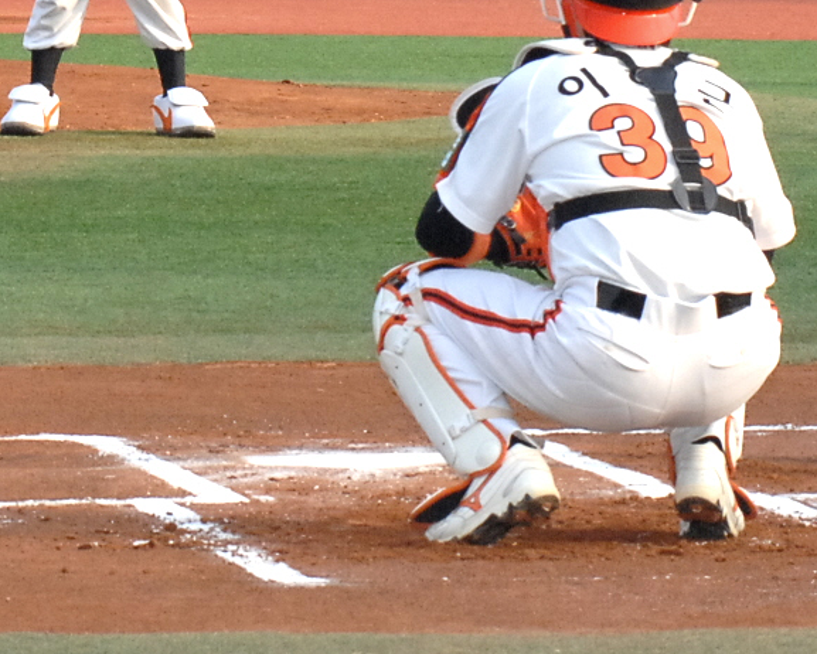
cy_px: -212
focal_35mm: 418
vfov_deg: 3.7
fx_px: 10111
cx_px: -307
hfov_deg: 4.6
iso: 800
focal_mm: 80
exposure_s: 1/250
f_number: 9.5
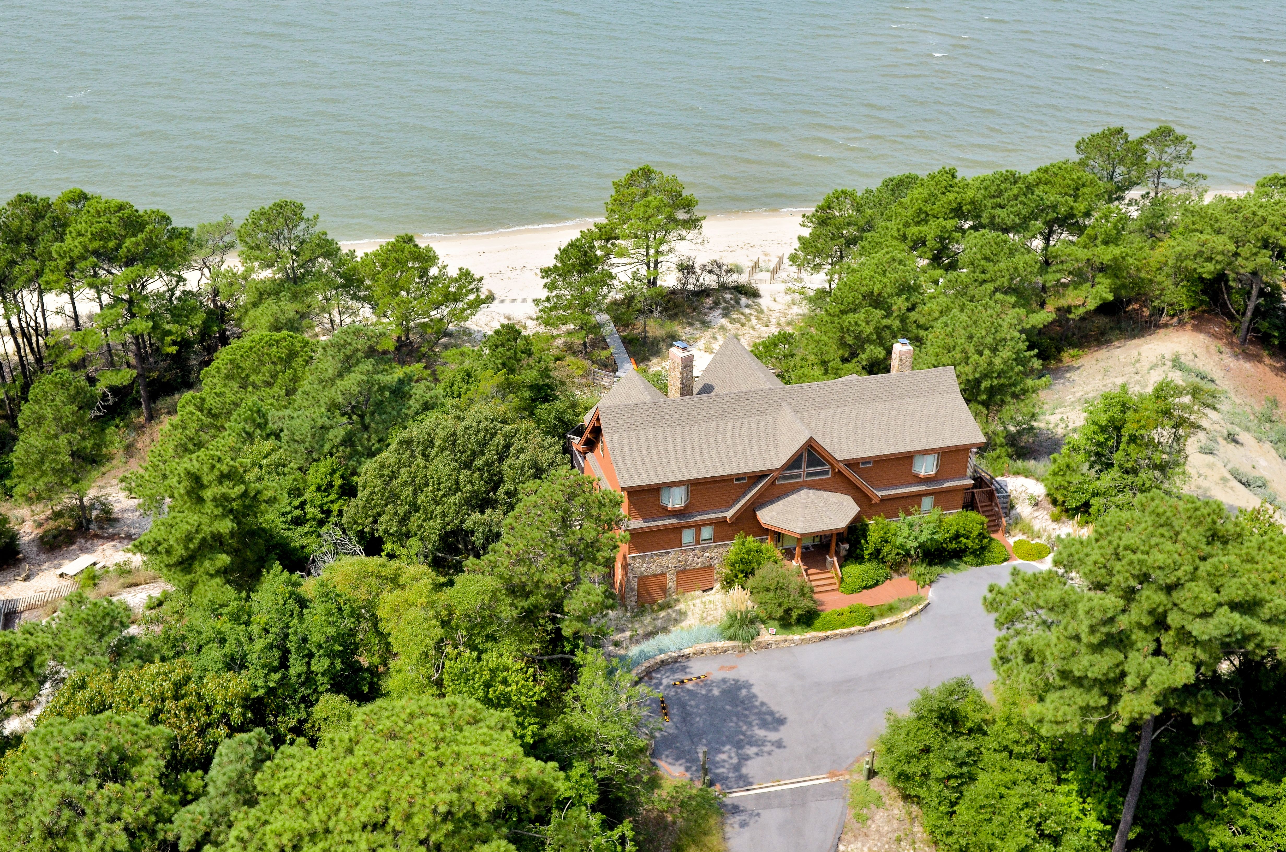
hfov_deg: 46.5
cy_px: 426
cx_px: 643
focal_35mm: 42
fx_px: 1497
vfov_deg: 31.8
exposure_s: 1/2000
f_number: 6.3
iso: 400
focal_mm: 28
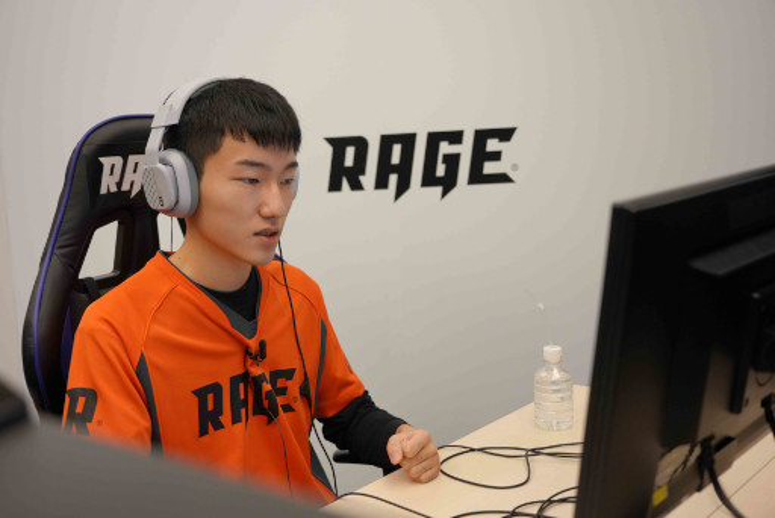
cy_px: 259
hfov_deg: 42.7
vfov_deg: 29.3
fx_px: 991
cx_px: 388
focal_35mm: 46
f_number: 4
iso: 2000
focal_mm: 46
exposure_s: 1/200
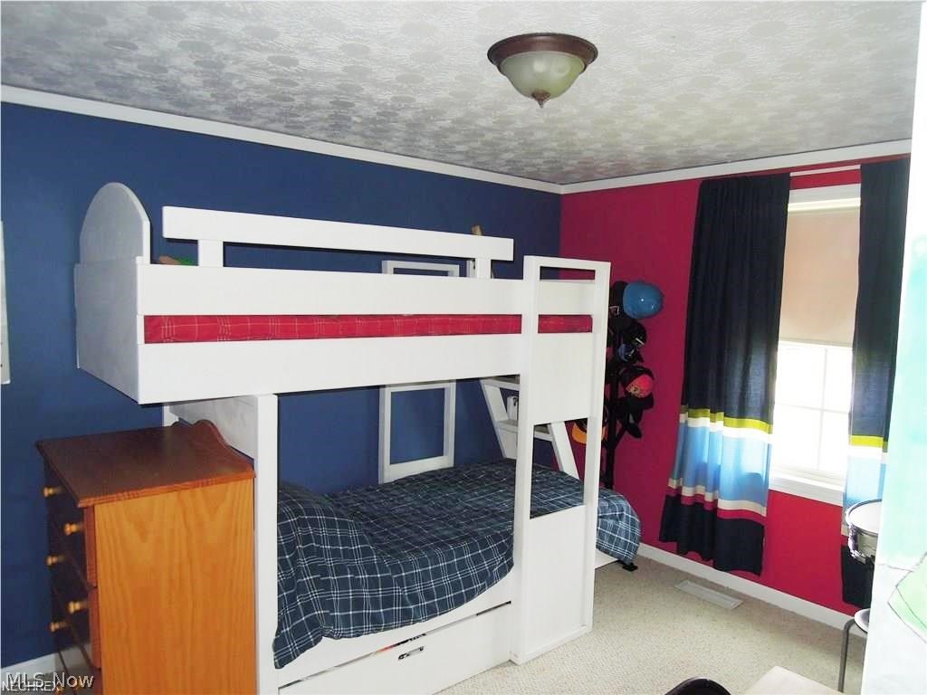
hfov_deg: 71.6
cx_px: 464
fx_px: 643
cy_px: 348
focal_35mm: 24
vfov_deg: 56.8
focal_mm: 4.3
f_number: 2.8
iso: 200
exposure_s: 1/30
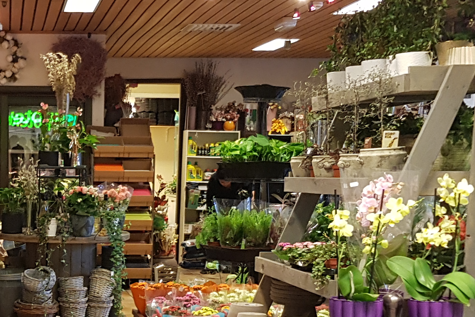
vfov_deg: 17.4
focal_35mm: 77
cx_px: 26
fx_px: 1016
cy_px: 288
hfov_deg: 25.3
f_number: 1.7
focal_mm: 4.2
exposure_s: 1/33
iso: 160
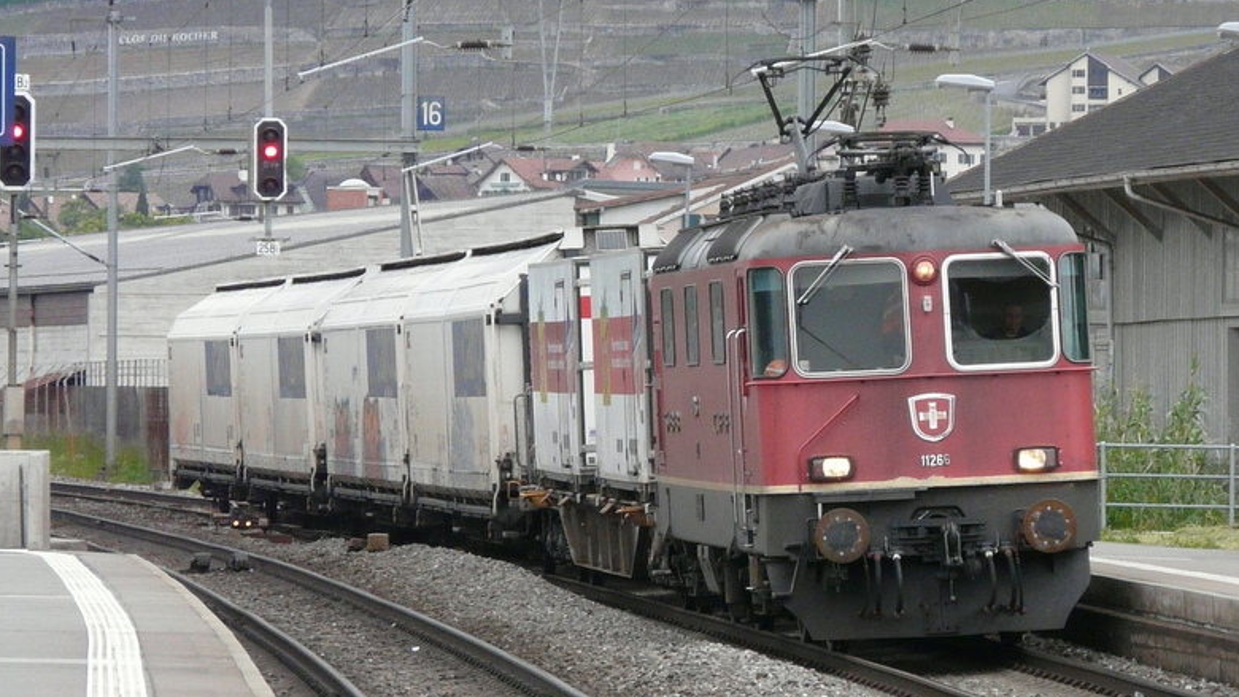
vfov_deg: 5.0
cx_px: 702
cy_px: 360
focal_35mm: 244
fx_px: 8017
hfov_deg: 8.8
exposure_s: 1/250
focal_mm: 28.8
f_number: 4
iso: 200
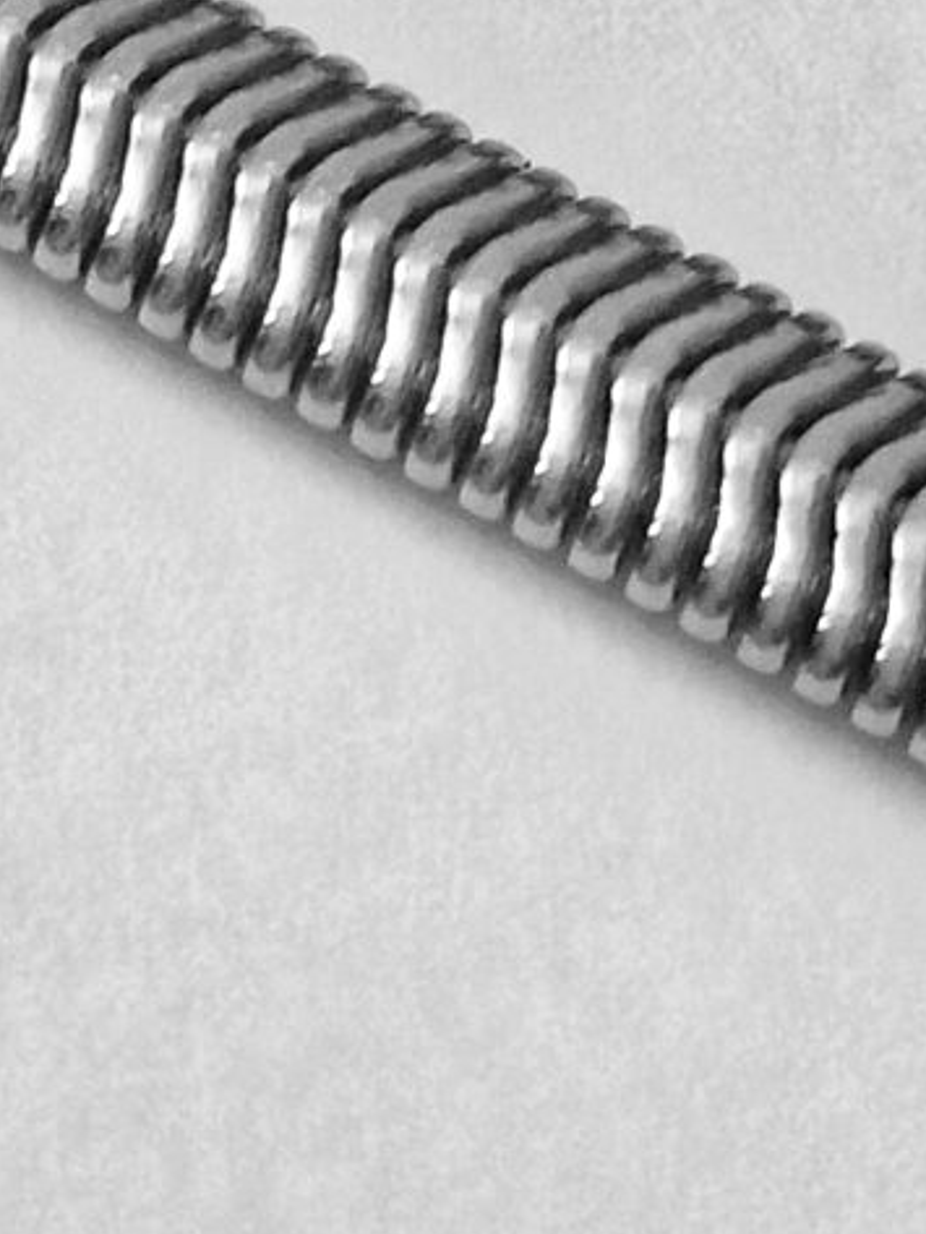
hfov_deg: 10.1
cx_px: 183
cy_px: 316
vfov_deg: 13.5
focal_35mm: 146
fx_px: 5205
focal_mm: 3.79
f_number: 2.2
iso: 845
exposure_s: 1/25
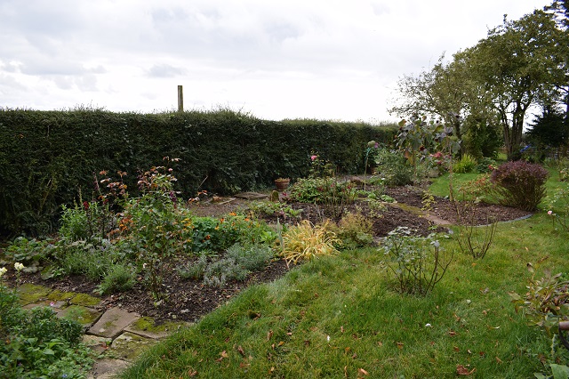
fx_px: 427
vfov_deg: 47.9
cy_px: 190
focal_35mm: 27
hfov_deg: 67.4
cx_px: 284
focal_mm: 18
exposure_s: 1/160
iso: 400
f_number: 6.3
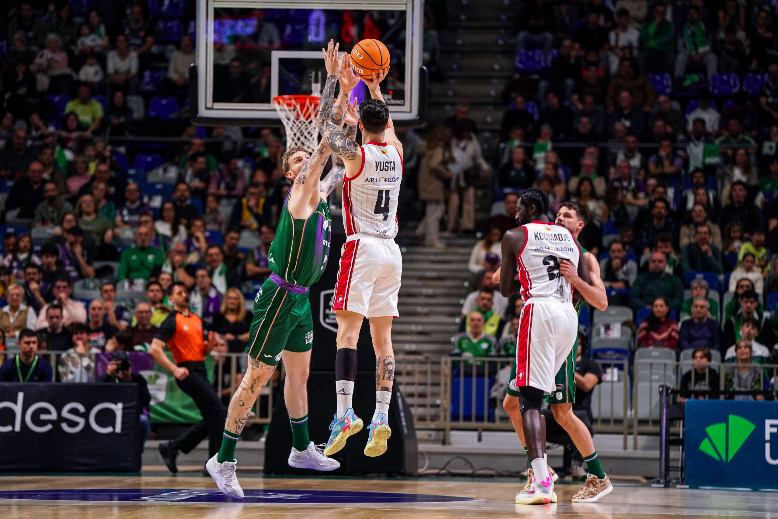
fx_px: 3544
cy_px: 260
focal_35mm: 164
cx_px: 389
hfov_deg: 12.5
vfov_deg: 8.4
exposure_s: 1/1250
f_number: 2.8
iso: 2000
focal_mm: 164
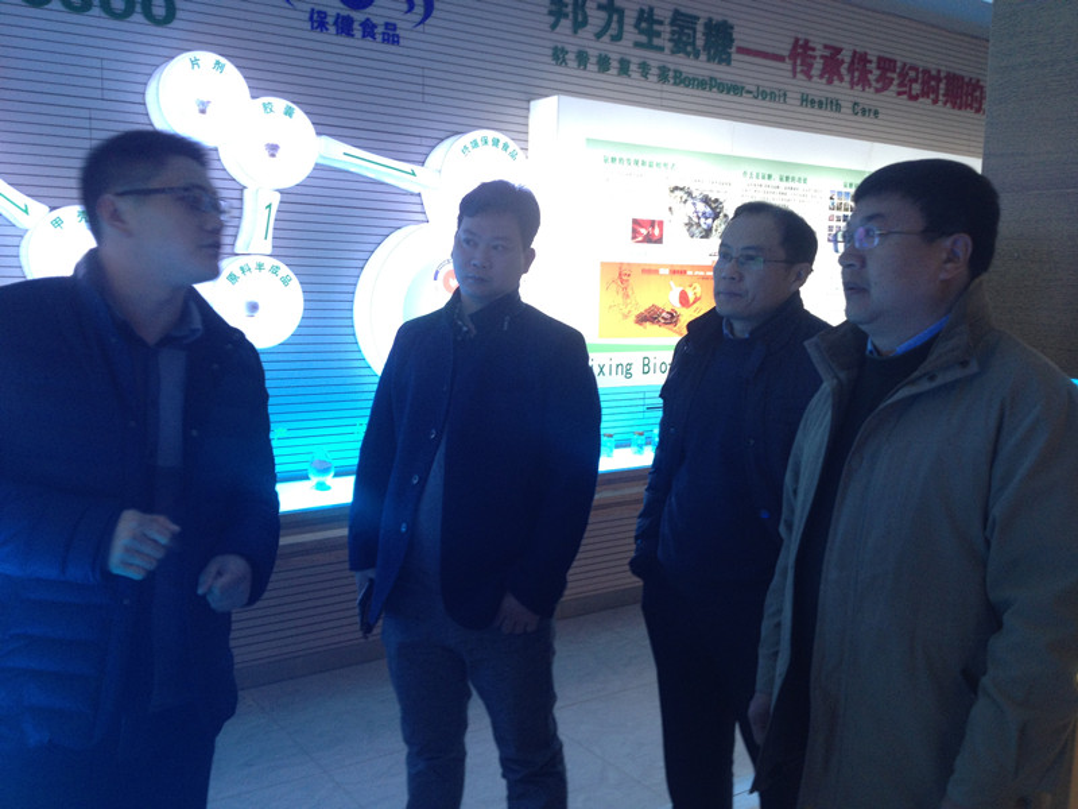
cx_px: 539
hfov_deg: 52.6
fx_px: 1090
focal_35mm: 35
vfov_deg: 40.7
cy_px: 404
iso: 80
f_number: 2.4
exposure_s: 1/20
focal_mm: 4.28
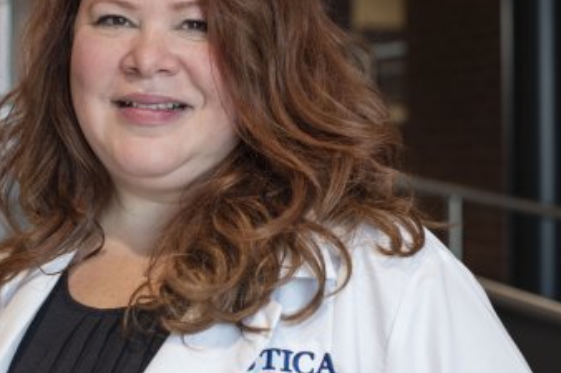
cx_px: 179
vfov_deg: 19.1
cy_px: 118
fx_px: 1106
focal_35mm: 71
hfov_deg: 28.3
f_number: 3.5
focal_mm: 50
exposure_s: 1/100
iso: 360
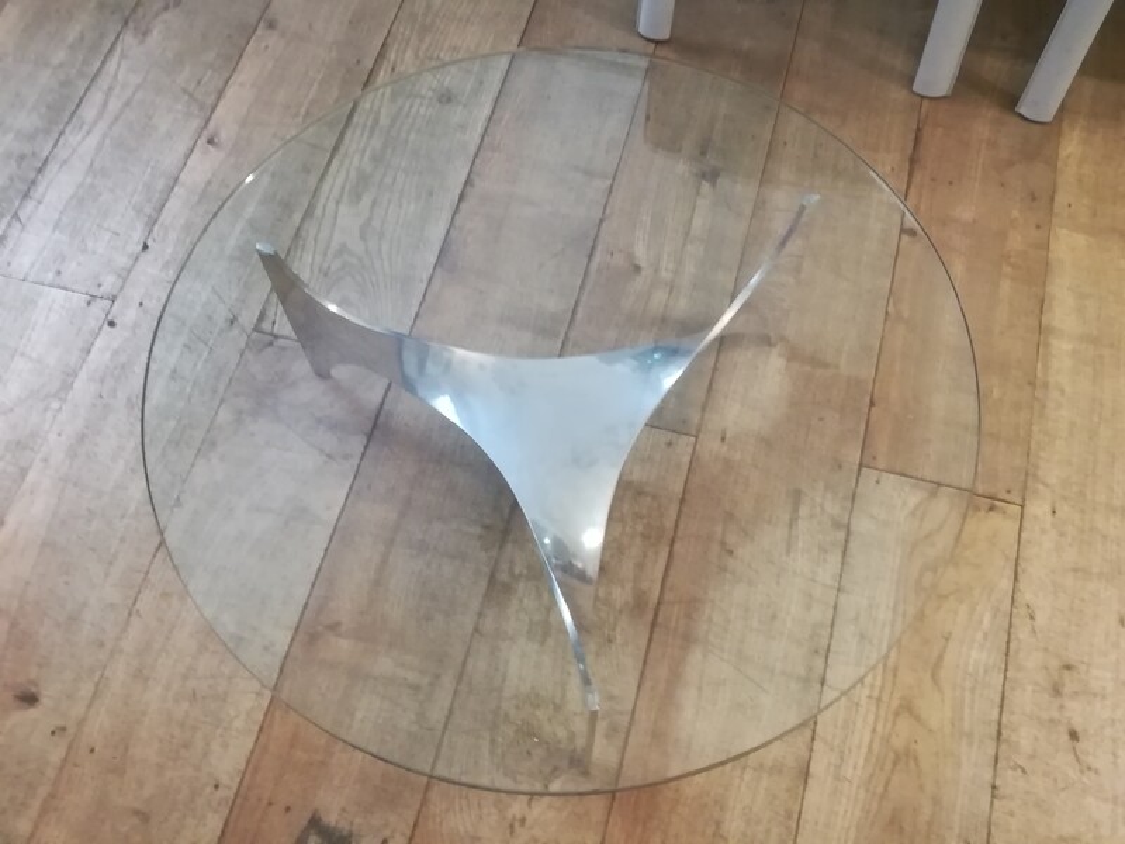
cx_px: 562
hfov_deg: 54.0
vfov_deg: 41.8
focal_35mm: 34
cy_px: 422
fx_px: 1105
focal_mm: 3.83
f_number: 2.2
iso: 500
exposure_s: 1/14.3
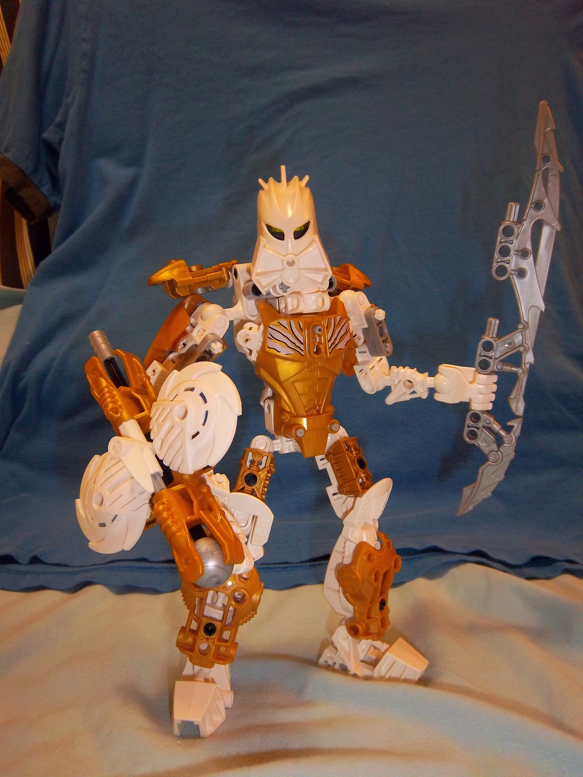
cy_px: 388
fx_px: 629
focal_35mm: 28
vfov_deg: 63.4
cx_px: 292
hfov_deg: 49.7
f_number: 3.5
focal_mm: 5.05
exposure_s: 1/30
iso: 160
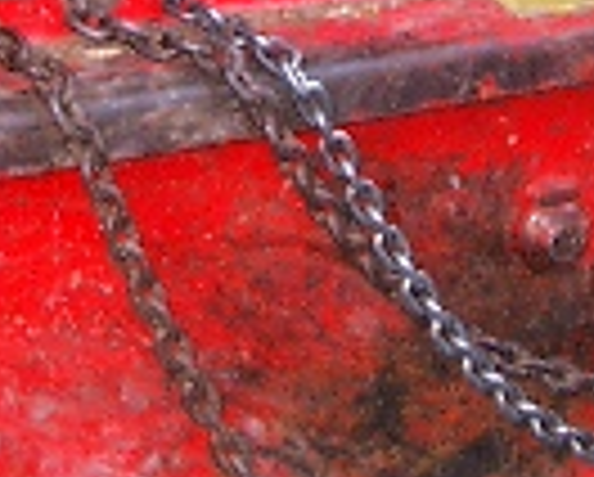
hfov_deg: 11.0
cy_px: -153
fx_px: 3081
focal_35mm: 175
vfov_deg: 8.7
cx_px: 234
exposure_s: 1/60
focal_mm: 7.6
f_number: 2.6
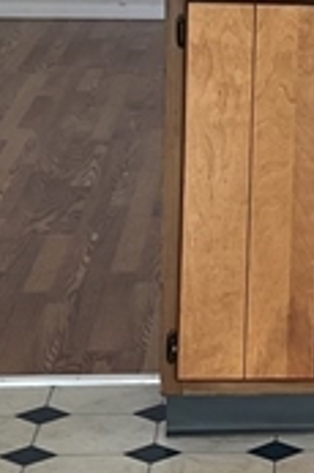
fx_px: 2097
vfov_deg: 12.6
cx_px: 541
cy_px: -41
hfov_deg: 8.3
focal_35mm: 160
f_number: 1.6
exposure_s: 1/120
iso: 40
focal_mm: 5.1
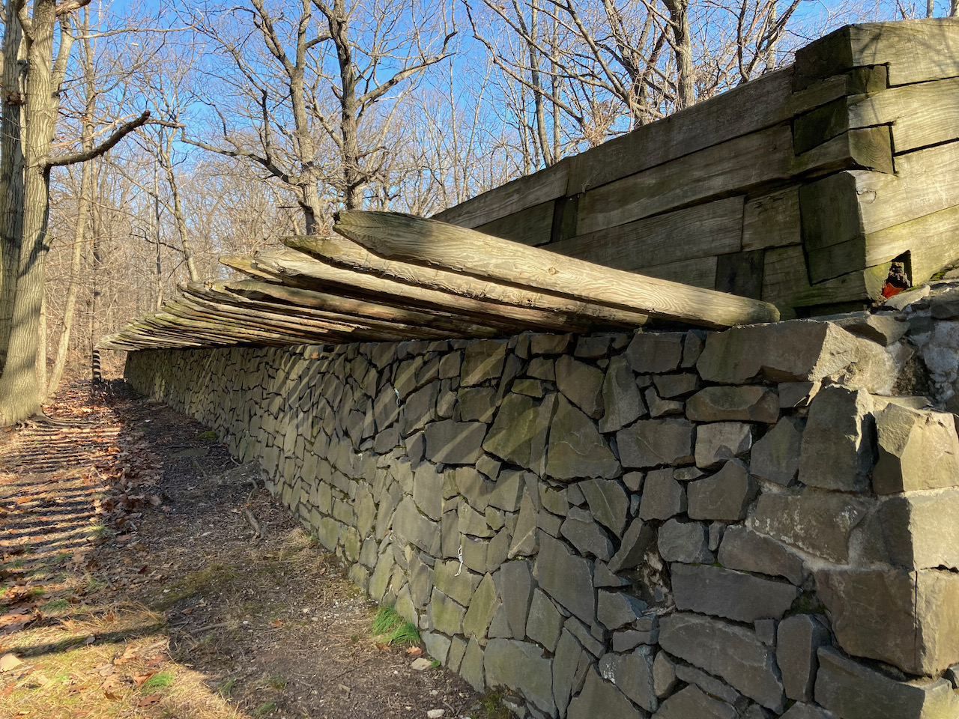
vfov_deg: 49.7
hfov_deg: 63.4
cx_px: 480
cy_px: 360
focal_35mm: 28
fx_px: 776
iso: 20
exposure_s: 1/558
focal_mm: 3.99
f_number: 1.8
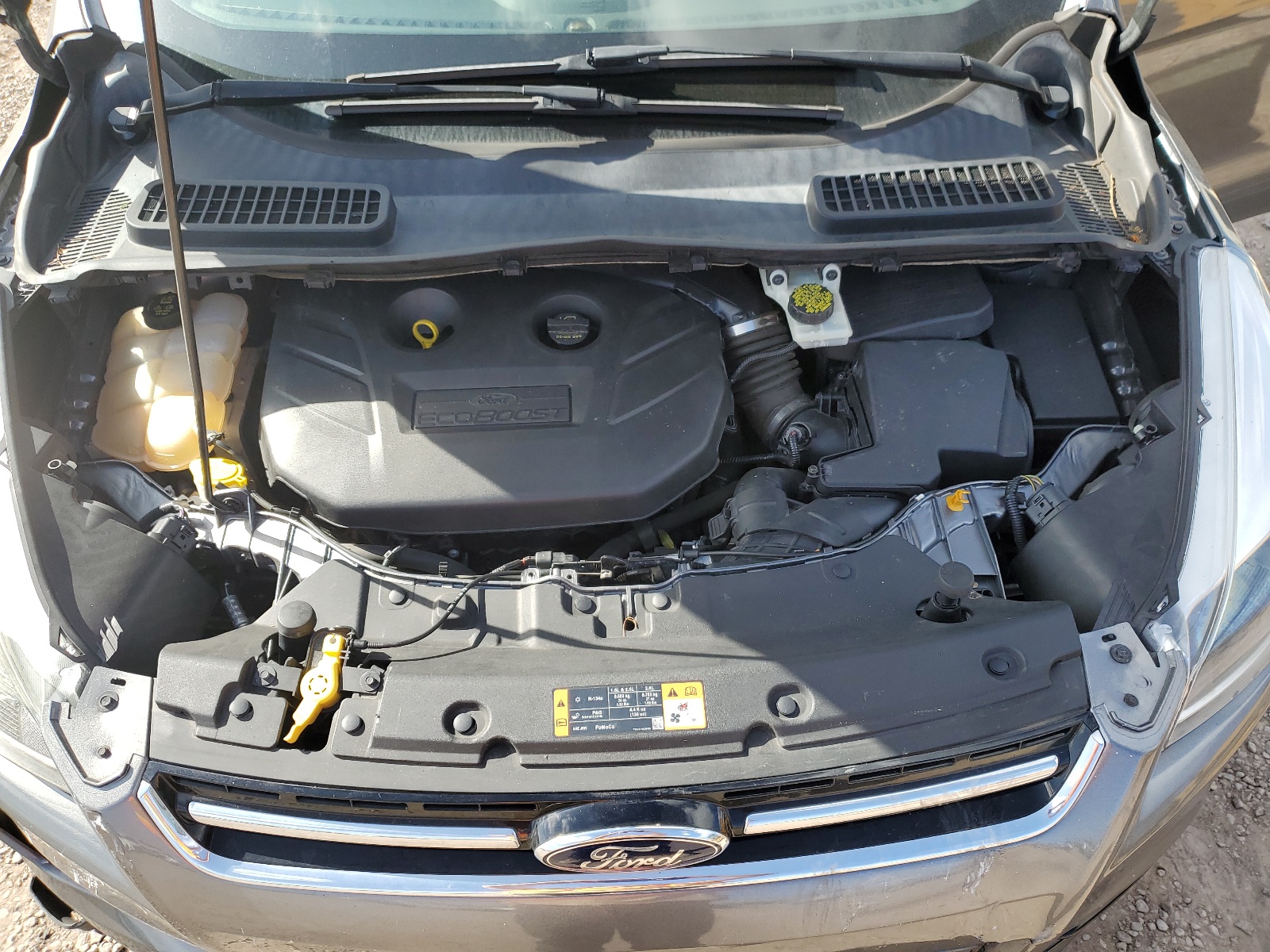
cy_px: 476
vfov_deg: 53.1
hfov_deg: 67.3
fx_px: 954
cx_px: 635
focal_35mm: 26
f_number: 1.5
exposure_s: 1/833
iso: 50
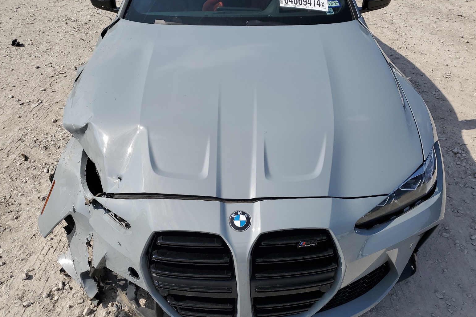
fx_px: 370
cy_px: 171
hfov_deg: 65.5
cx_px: 242
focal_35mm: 28
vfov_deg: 46.4
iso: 50
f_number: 1.5
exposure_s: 1/5000
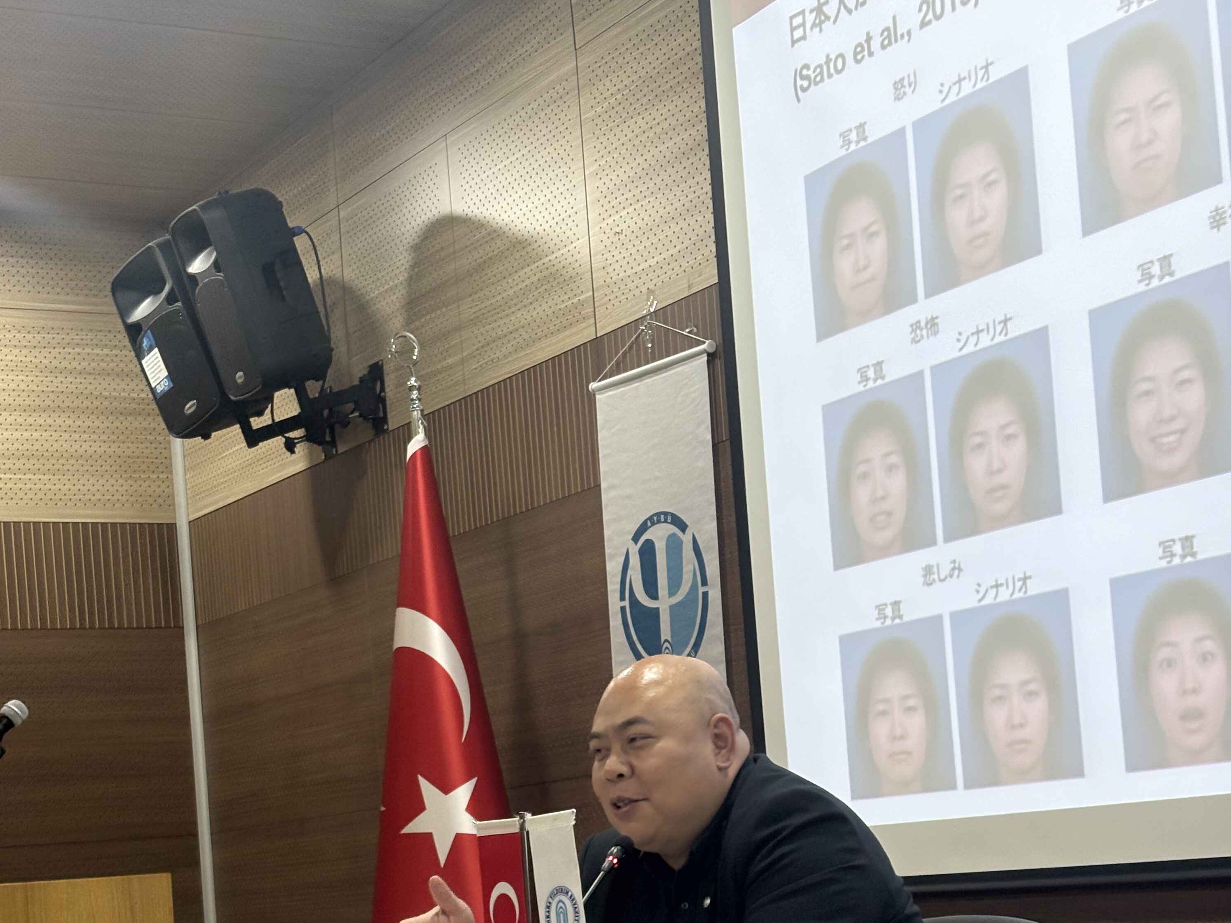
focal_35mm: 70
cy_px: 767
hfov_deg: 27.8
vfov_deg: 20.7
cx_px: 612
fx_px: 2489
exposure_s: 1/40
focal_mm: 5.96
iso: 160
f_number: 1.6
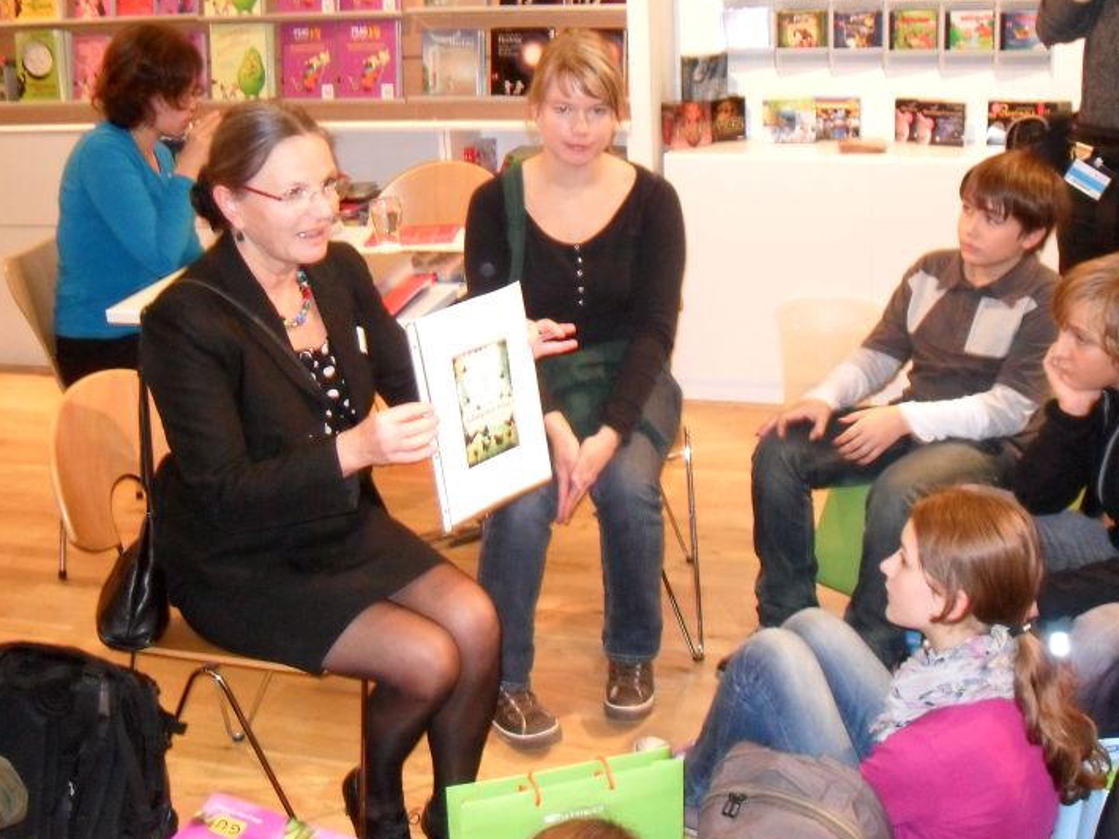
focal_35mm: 45
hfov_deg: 42.0
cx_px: 611
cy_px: 454
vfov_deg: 32.2
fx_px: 1455
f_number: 2.8
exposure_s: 1/45
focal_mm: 6.2
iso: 400
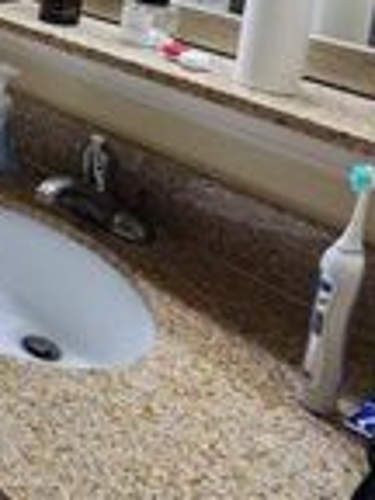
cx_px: -276
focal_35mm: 48
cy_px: -49
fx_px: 693
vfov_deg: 34.3
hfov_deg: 21.5
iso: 80
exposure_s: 1/60
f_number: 2.2
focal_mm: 2.2
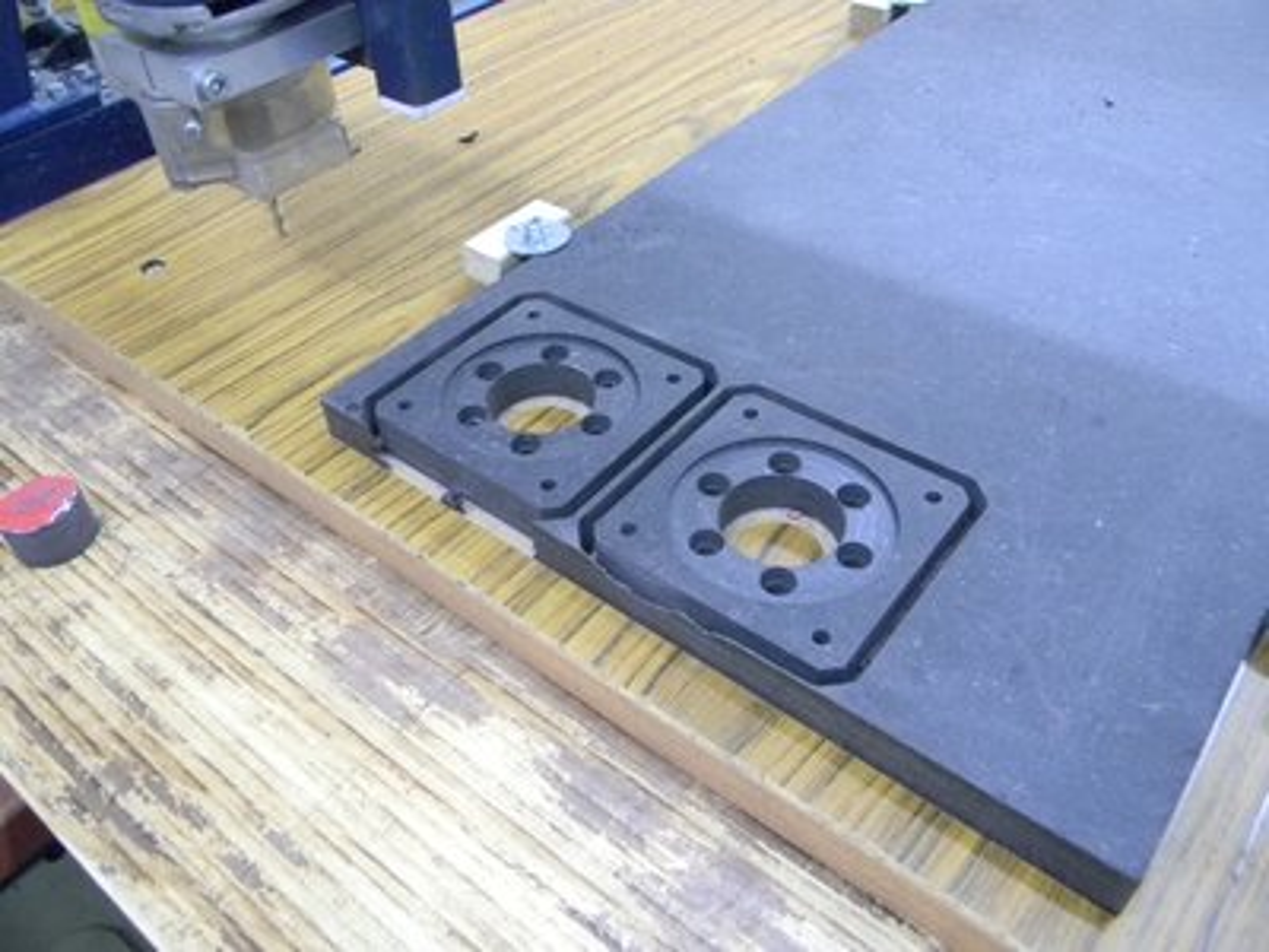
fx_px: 1026
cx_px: 634
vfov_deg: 49.7
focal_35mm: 28
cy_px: 476
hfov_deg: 63.4
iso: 200
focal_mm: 5
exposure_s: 1/4.5
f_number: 3.5
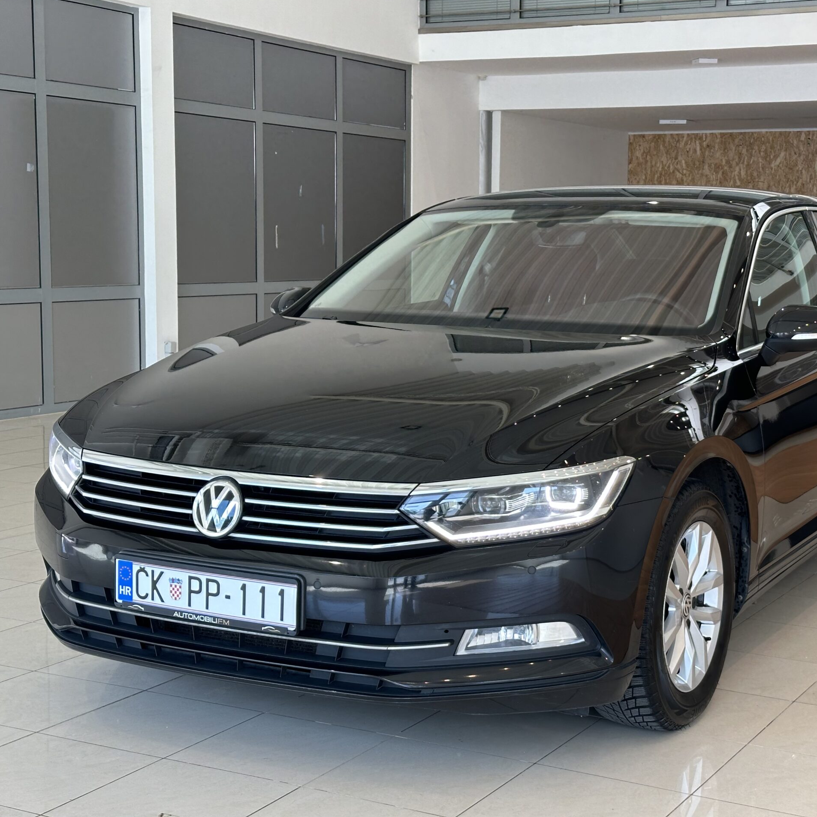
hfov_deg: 29.9
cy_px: 406
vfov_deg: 30.0
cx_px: 511
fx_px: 1522
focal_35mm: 57
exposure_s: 1/100
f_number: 1.78
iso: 40
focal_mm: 6.86
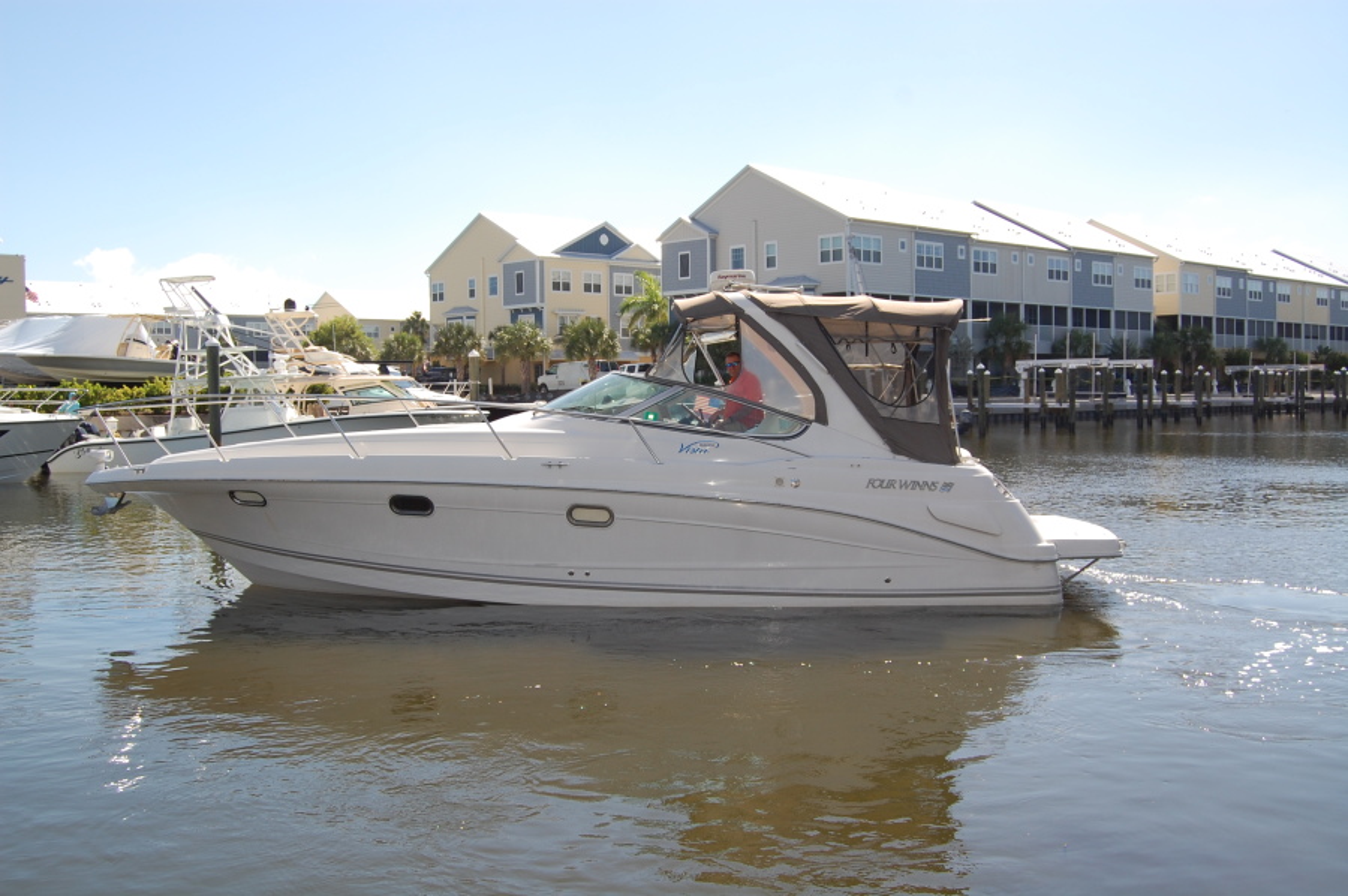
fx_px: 1347
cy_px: 448
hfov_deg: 53.2
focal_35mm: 36
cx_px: 674
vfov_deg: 36.8
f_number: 7.1
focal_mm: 24
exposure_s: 1/500
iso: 200
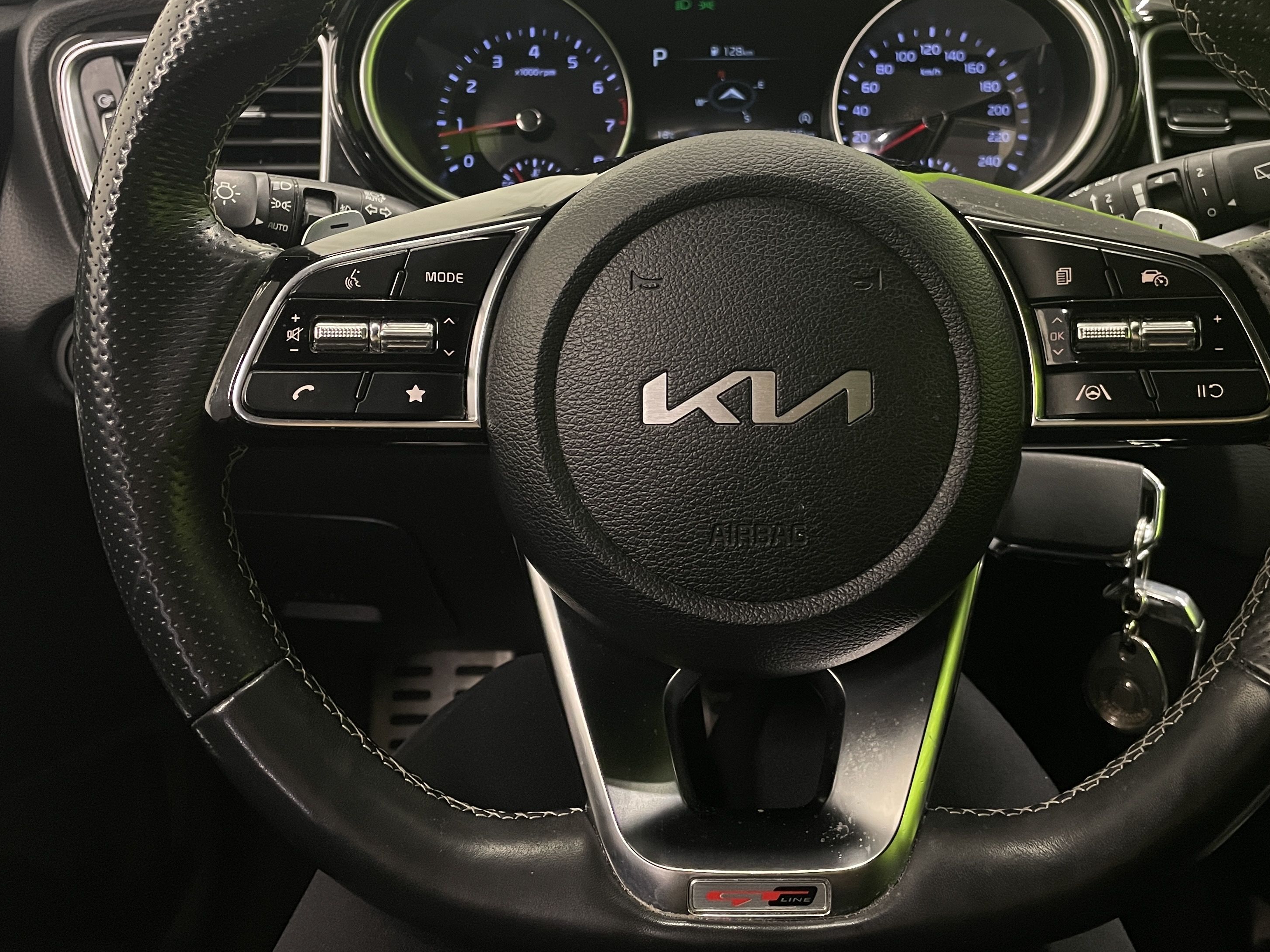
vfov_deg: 39.3
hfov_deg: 51.3
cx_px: 705
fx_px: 1321
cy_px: 329
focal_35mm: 36
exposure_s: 1/50
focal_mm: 4.2
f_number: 1.6
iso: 320
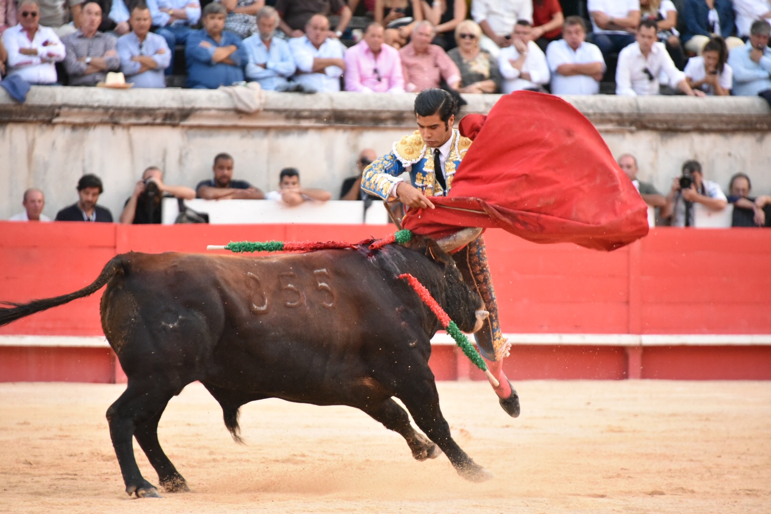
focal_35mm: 250
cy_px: 257
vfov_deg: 5.5
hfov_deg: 8.2
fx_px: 5354
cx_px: 386
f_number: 5.6
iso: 9000
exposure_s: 1/640
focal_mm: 250
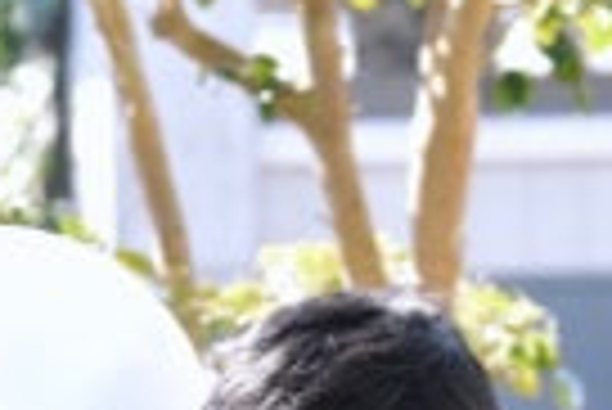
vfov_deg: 2.3
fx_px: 10211
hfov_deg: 3.4
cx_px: -112
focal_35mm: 600
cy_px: 746
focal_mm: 112
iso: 2000
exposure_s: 1/640
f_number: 5.6
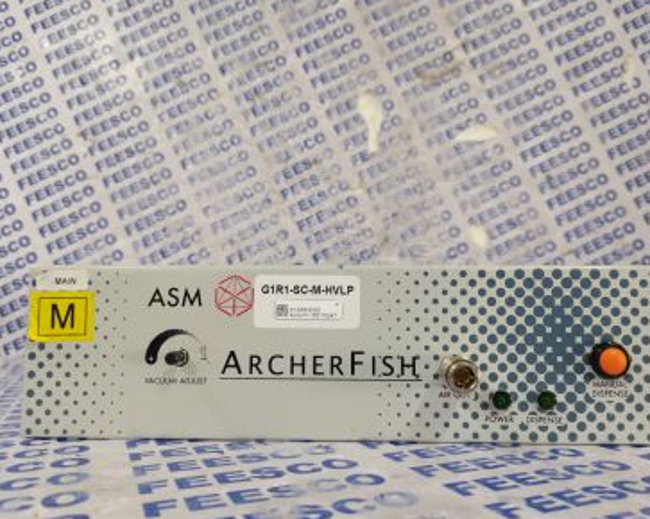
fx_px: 538
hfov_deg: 62.1
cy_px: 252
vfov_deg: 51.5
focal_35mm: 28
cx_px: 353
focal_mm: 5.58
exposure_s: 1/50
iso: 500
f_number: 1.8
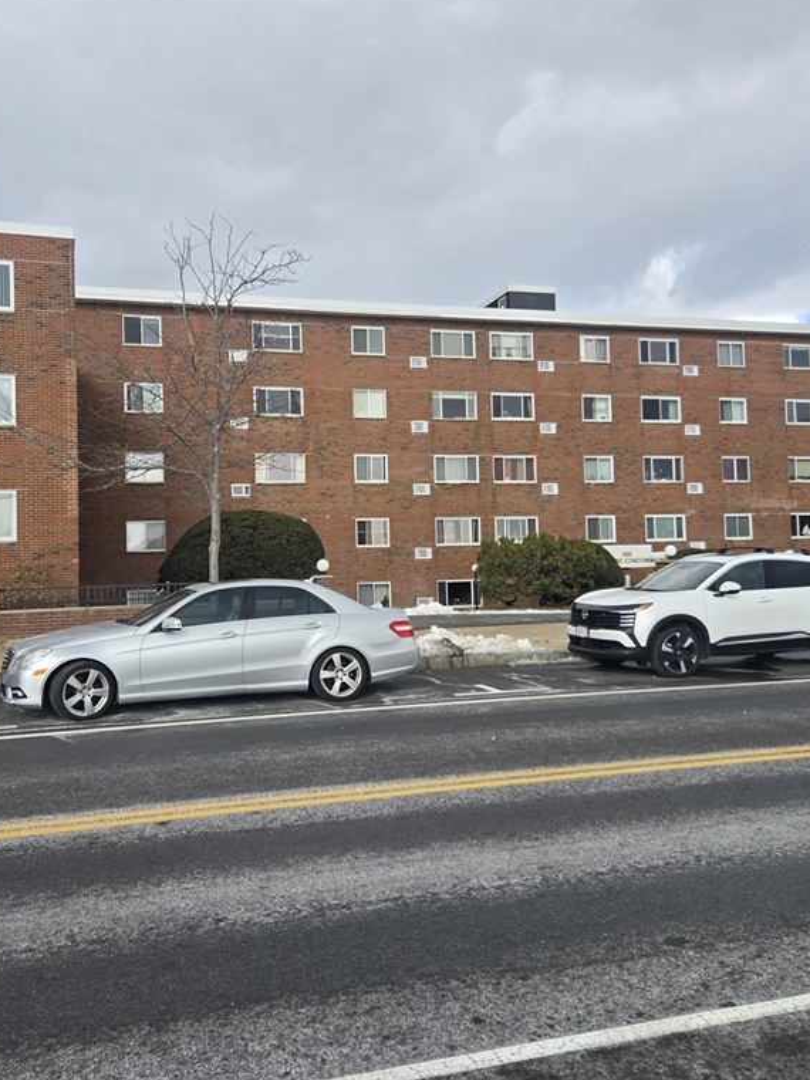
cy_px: 536
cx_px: 344
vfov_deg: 58.4
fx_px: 967
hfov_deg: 45.3
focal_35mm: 31
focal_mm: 5.4
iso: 25
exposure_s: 1/542
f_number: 1.8
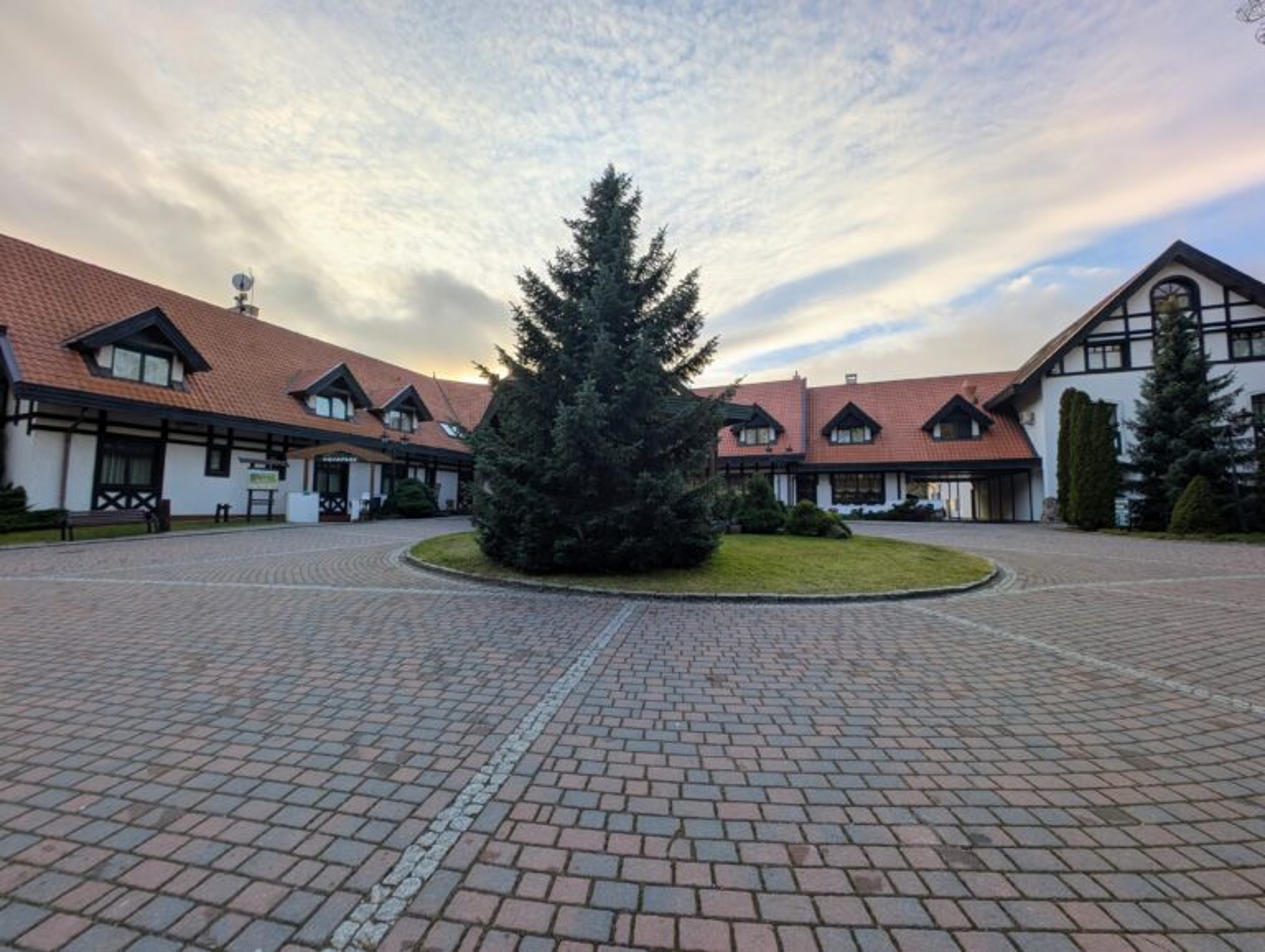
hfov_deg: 110.5
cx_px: 632
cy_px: 476
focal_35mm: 12
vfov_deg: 94.6
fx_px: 439
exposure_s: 1/646
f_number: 1.95
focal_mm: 2.23
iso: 39
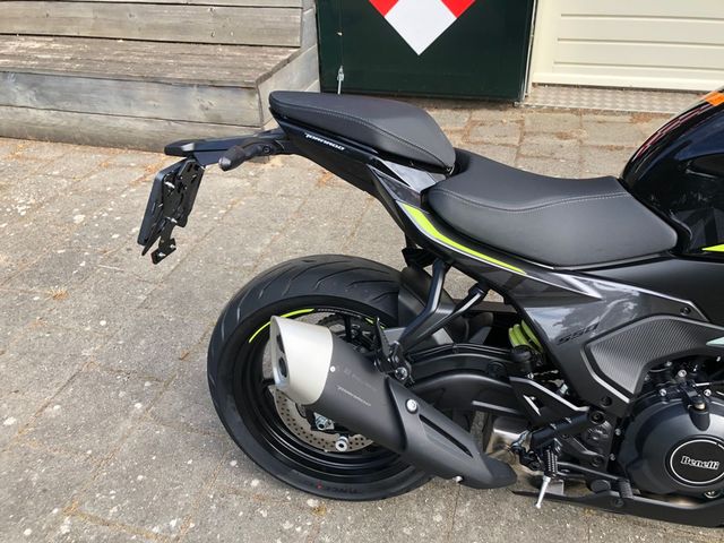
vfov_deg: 49.7
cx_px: 362
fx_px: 586
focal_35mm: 28
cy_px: 272
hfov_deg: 63.4
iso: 20
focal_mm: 3.99
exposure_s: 1/264
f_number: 1.8
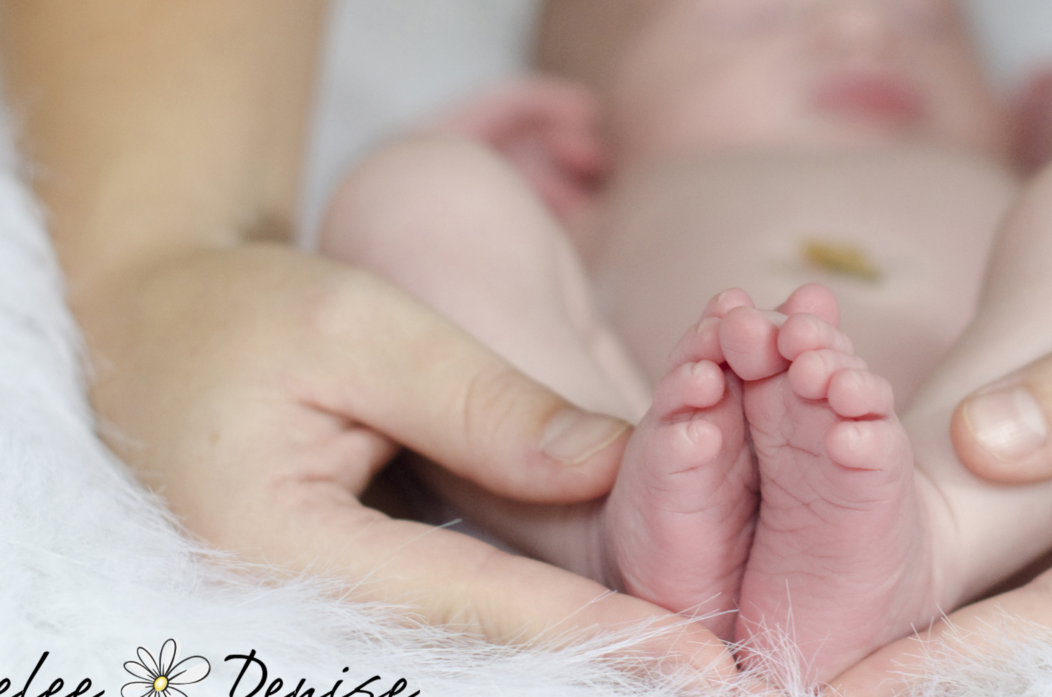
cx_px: 773
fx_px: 3908
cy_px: 220
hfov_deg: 15.3
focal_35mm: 134
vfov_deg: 10.2
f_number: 2.5
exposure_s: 1/100
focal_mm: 50
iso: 400
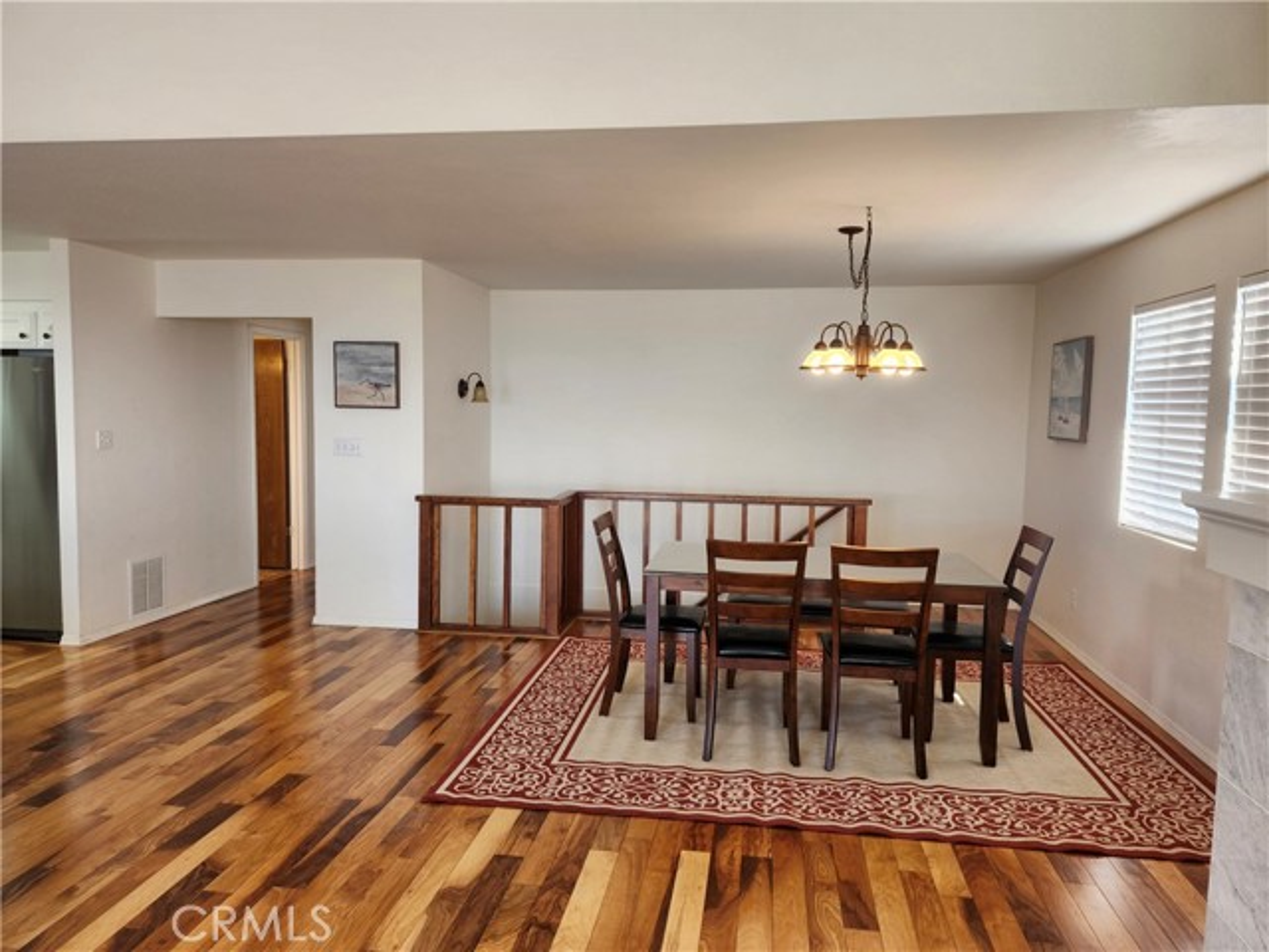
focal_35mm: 23
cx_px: 634
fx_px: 843
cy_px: 476
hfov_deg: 73.9
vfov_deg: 58.9
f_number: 1.8
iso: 80
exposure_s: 1/120
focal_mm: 5.54
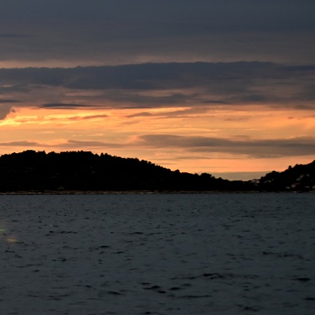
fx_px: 2389
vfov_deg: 7.5
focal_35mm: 232
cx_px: -162
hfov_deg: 7.4
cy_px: 168
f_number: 4.5
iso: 400
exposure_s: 1/320
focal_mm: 82
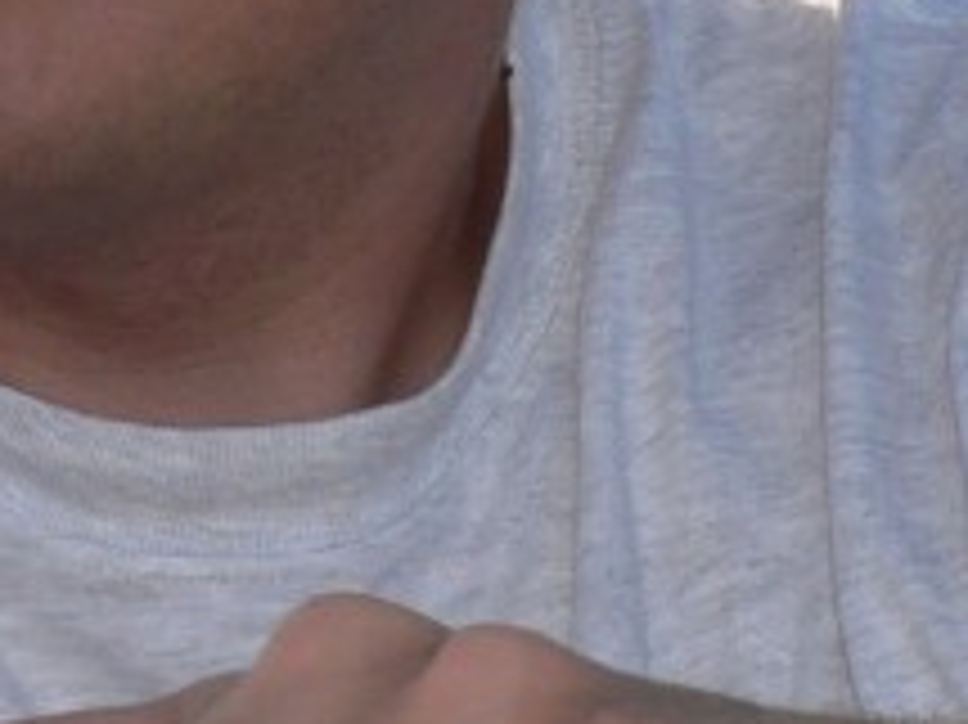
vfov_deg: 3.2
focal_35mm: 462
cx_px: 396
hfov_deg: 4.3
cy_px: -315
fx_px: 12912
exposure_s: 1/400
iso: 80
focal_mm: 16.2
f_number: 4.5
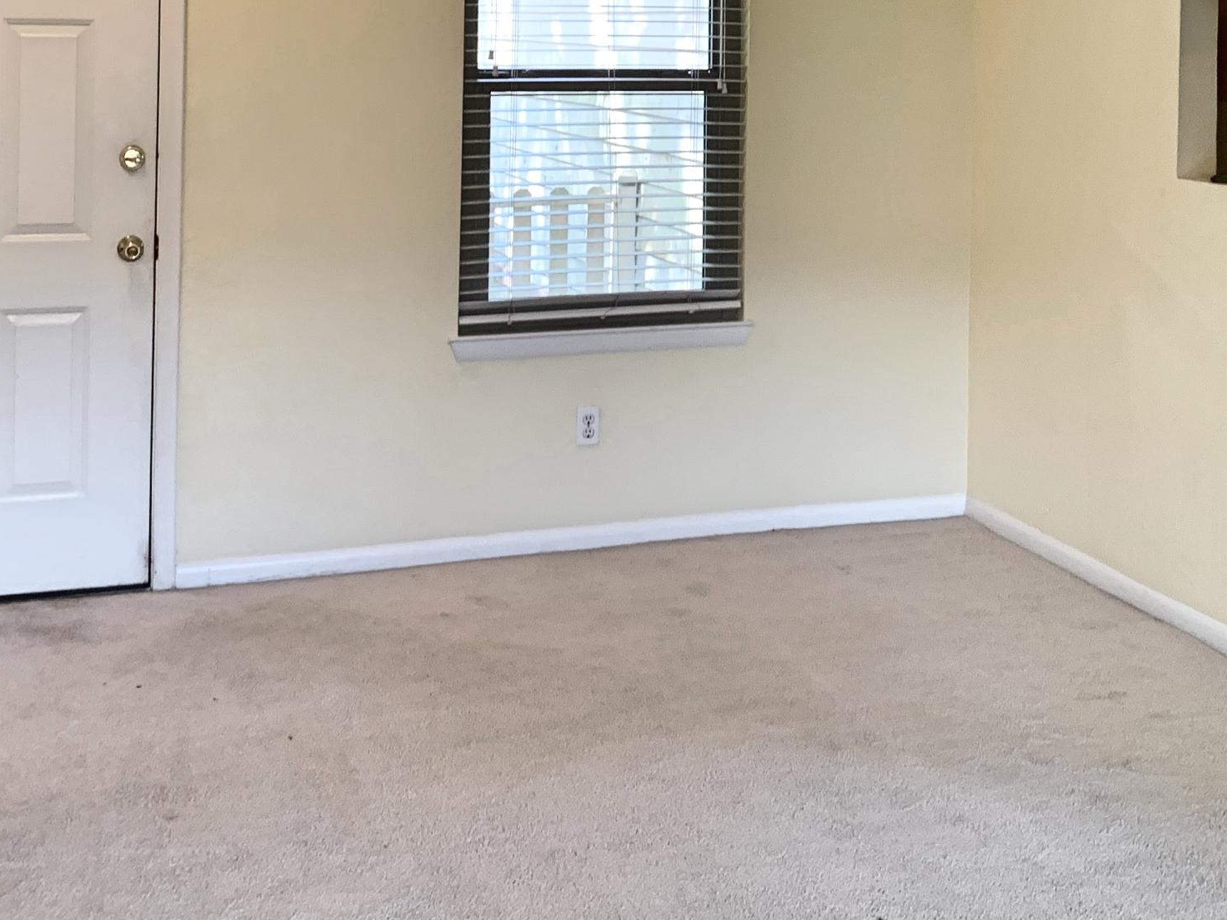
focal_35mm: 53
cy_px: 83
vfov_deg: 26.6
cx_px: 753
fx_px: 1879
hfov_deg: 36.0
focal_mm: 4.25
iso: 125
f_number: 1.8
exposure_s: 1/60
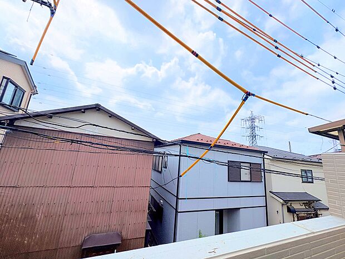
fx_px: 140
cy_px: 130
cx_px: 172
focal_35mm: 14
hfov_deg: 102.1
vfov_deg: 85.7
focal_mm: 2.22
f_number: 2.2
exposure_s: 1/4926
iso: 50
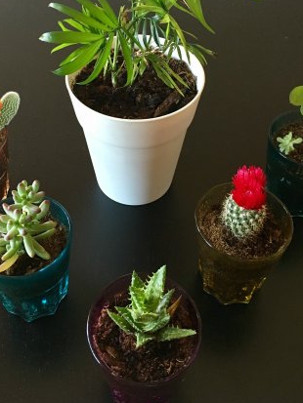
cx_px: 137
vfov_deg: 42.9
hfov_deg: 33.6
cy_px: 118
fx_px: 502
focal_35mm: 43
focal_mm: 4.15
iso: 160
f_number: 2.2
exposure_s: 1/33
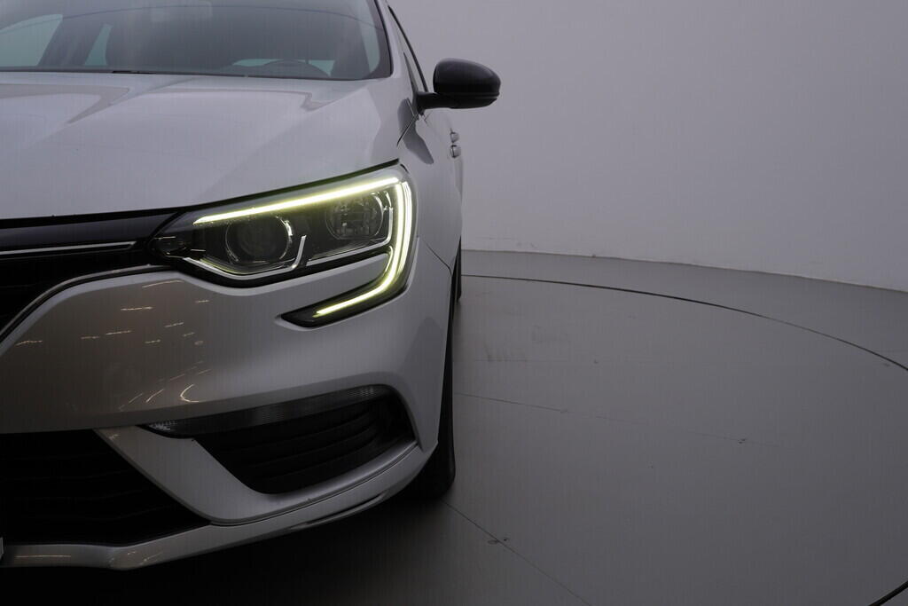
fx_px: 908
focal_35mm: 36
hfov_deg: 53.1
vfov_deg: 36.9
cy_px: 303
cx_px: 454
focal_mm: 24
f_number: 5.6
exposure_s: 1/160
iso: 125
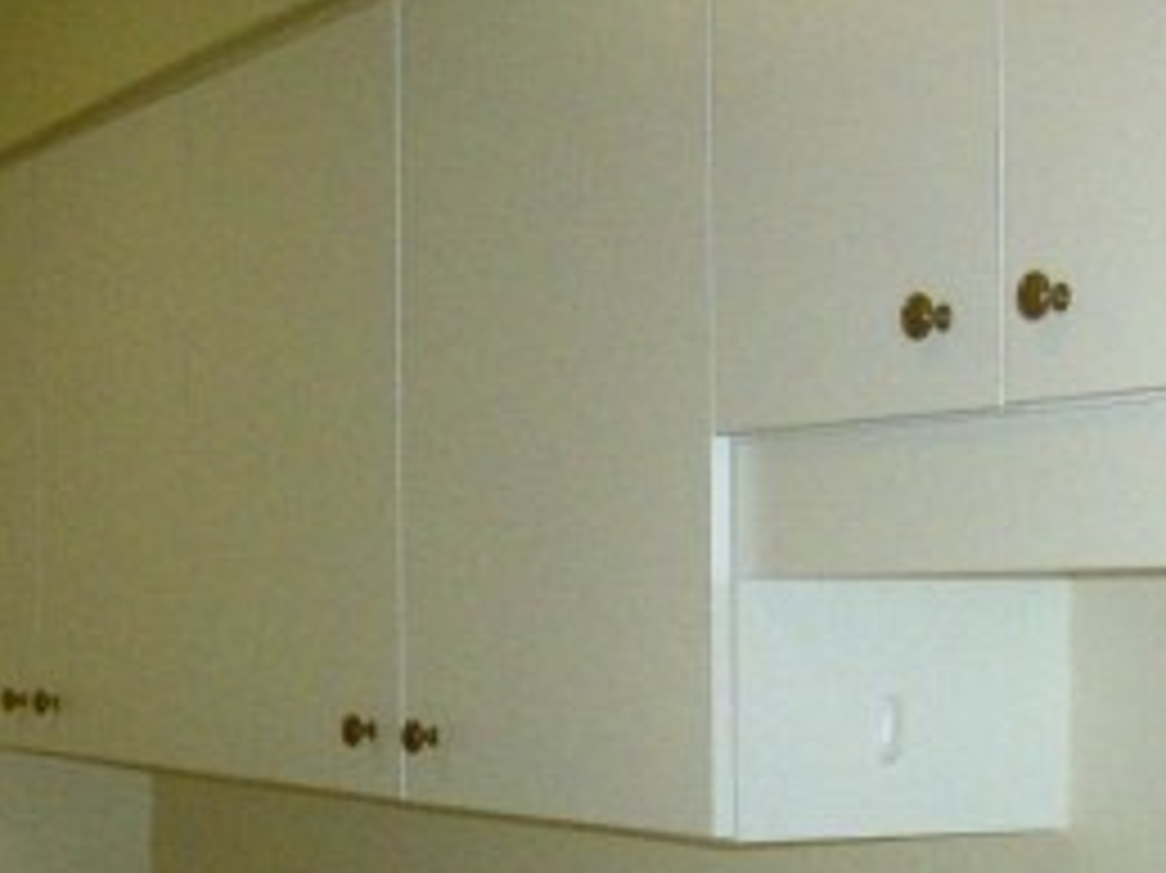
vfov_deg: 16.3
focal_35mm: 89
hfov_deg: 22.0
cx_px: 572
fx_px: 2996
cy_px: 814
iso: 200
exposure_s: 1/60
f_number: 2.8
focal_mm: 6
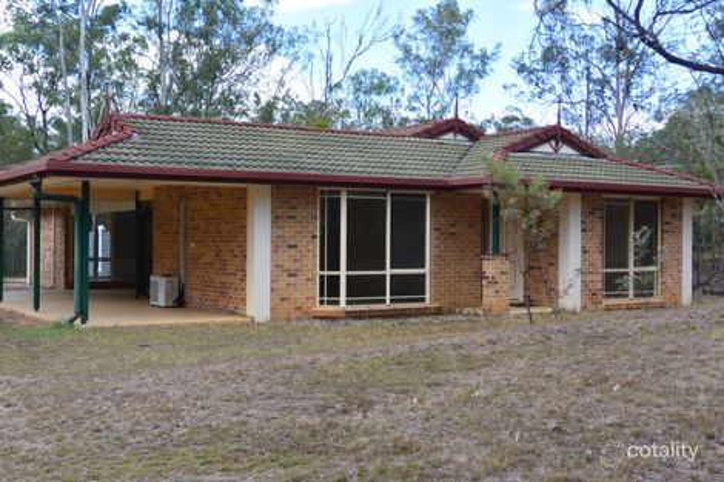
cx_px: 362
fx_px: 945
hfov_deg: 41.9
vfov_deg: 28.6
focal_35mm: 47
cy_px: 241
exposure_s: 1/400
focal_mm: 17.5
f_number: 4.5
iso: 160
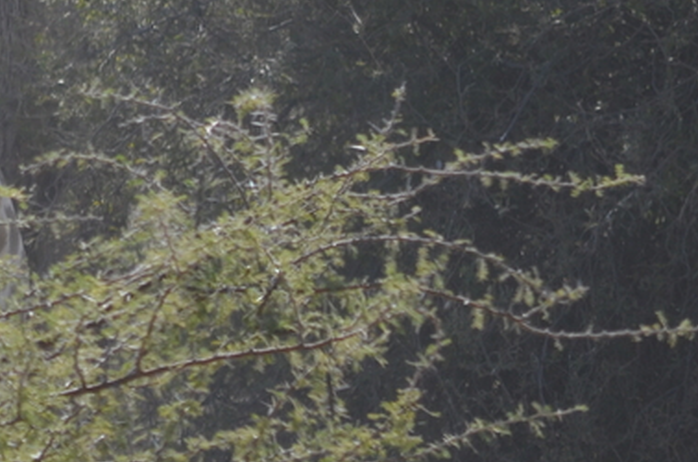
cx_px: -209
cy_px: -20
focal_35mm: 1525
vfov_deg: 0.9
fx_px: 29494
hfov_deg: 1.4
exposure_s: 1/800
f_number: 6.3
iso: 200
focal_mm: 300
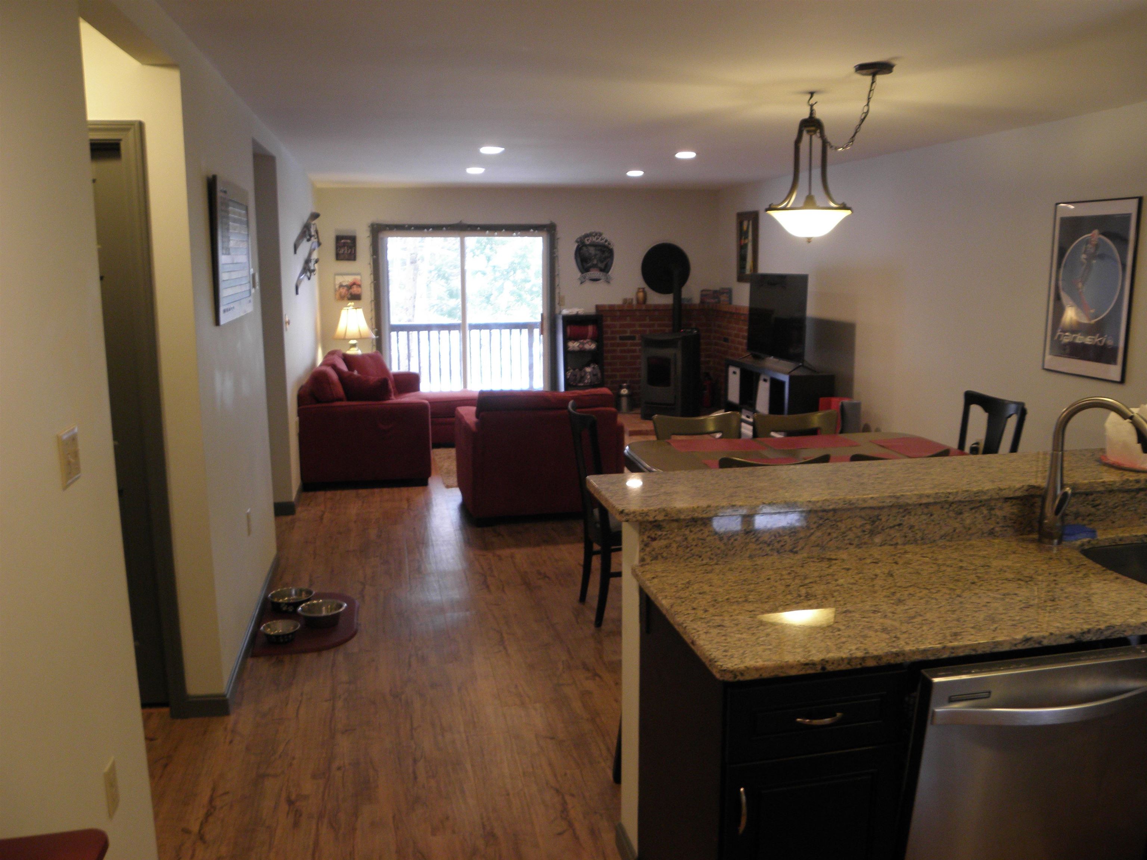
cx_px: 574
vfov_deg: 48.2
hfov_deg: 61.7
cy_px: 430
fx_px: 961
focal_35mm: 29
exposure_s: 1/10
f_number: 2.9
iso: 125
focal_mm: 5.16
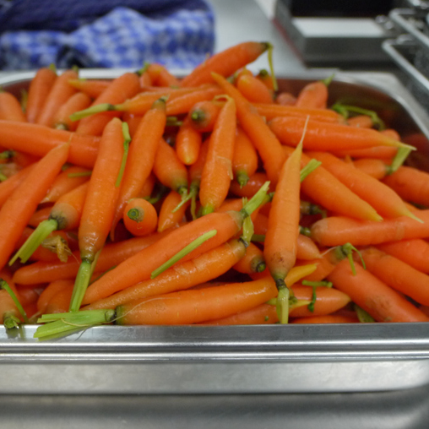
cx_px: 201
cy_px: 214
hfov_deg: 43.8
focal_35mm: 38
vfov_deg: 43.9
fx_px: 533
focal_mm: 16
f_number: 3.7
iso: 800
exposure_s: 1/60
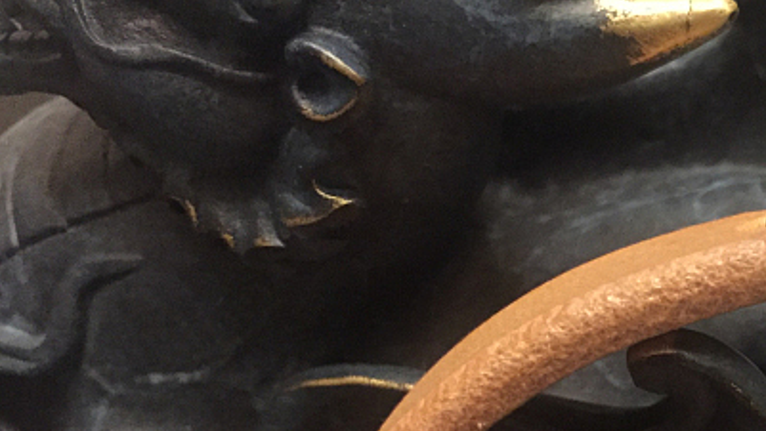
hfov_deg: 31.2
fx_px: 1280
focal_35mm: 63
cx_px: 735
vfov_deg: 18.9
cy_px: 359
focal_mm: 4.15
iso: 400
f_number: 2.2
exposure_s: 1/17
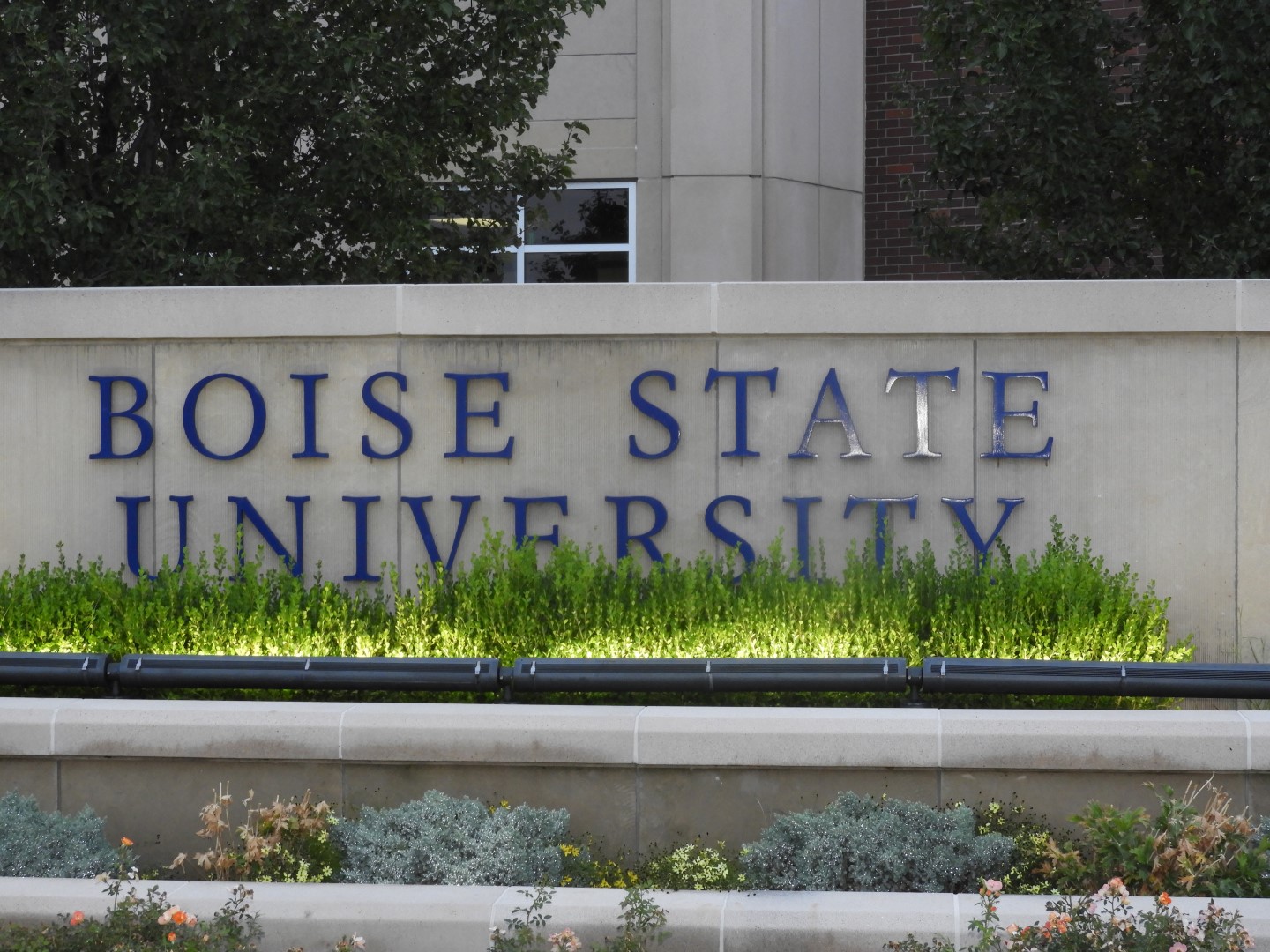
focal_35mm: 80
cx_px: 635
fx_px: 2935
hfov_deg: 24.4
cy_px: 476
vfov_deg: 18.4
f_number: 4.5
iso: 320
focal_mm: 14.3
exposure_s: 1/60
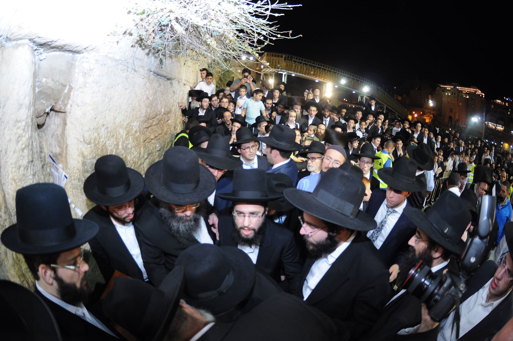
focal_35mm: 16
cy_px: 170
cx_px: 256
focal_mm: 10.5
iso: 500
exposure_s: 1/50
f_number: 2.8
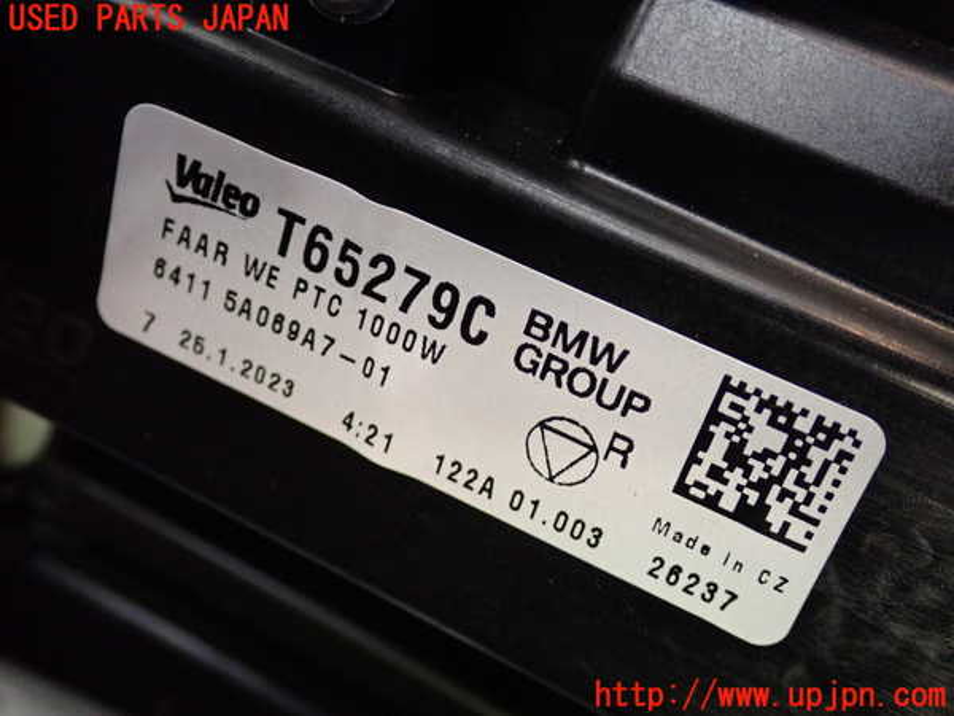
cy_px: 358
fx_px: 1213
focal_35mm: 44
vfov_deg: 32.9
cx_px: 477
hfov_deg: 42.9
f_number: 2.9
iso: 1000
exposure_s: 1/125
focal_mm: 7.84
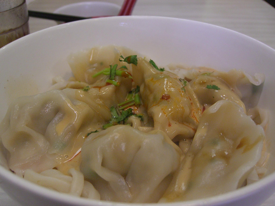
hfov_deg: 49.0
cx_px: 138
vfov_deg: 37.7
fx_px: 302
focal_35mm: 38
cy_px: 103
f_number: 2.8
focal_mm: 7.9
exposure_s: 1/60
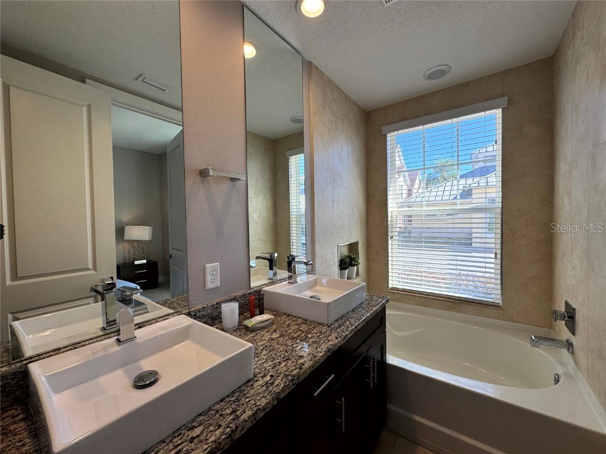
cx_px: 303
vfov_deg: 85.7
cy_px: 227
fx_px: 245
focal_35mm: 14
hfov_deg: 102.1
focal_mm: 2.22
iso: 40
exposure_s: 1/220
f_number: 2.2
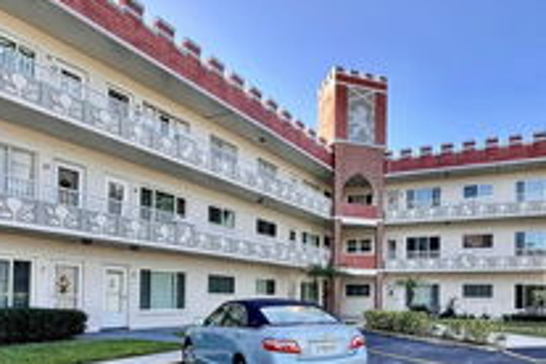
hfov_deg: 60.6
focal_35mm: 30
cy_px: 290
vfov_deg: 41.7
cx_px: 360
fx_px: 455
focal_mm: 2.22
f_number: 2.2
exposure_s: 1/261
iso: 40
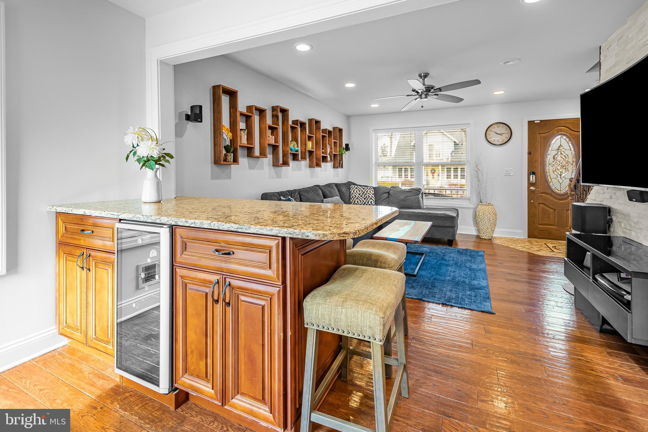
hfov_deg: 100.4
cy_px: 216
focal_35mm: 15
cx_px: 324
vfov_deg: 77.3
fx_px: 270
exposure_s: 1/30
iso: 250
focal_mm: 10
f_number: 3.5
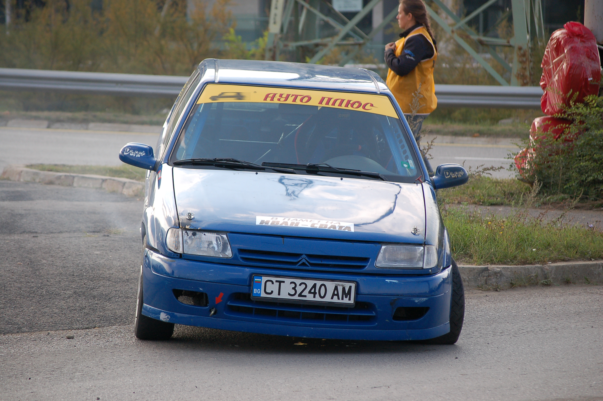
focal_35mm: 180
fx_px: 3012
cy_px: 200
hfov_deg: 11.4
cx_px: 302
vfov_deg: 7.6
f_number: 4.8
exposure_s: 1/640
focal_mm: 120
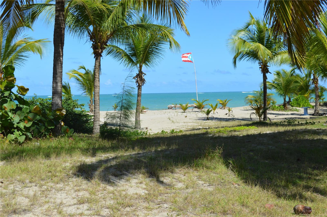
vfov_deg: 28.0
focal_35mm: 48
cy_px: 108
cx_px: 164
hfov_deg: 41.2
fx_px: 436
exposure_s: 1/250
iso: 100
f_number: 8
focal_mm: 32
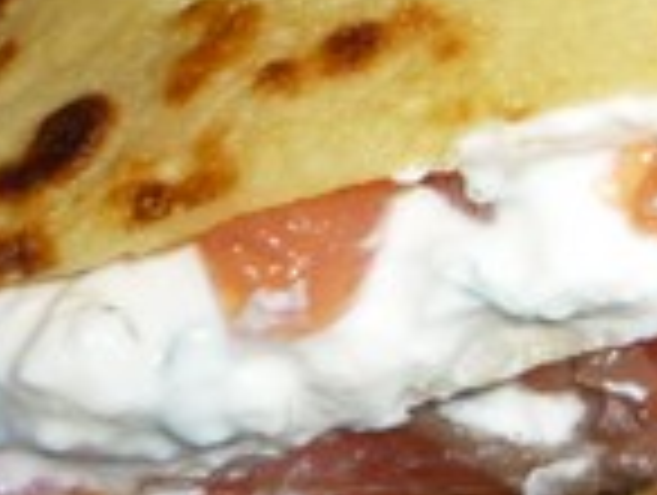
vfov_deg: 9.0
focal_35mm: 164
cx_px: 1404
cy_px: -90
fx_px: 3118
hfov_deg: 10.8
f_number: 4
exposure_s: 1/30
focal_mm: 5.2
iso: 100
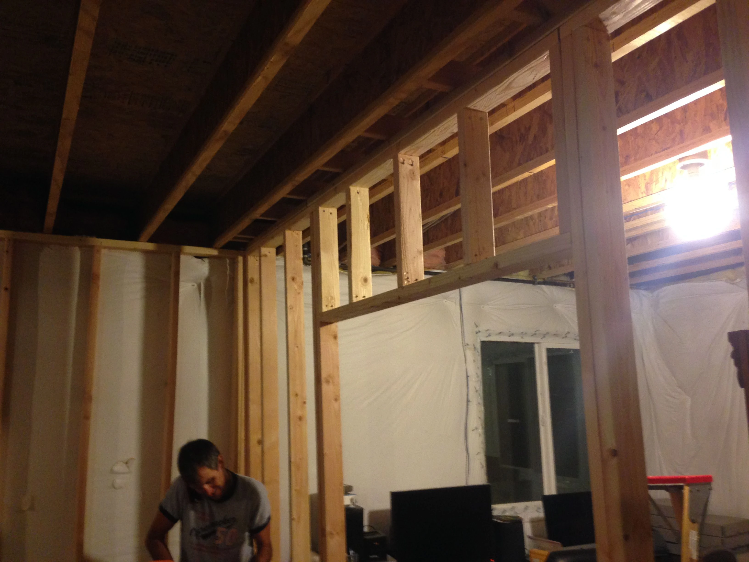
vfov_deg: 42.9
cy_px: 281
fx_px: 714
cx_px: 374
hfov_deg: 55.4
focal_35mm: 33
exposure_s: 1/20
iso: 250
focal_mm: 4.12
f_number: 2.4
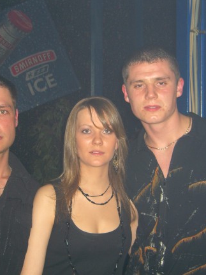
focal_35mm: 53
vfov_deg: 36.1
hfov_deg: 27.5
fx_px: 420
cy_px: 143
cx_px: 90
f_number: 2.8
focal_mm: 7.9
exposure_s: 1/60
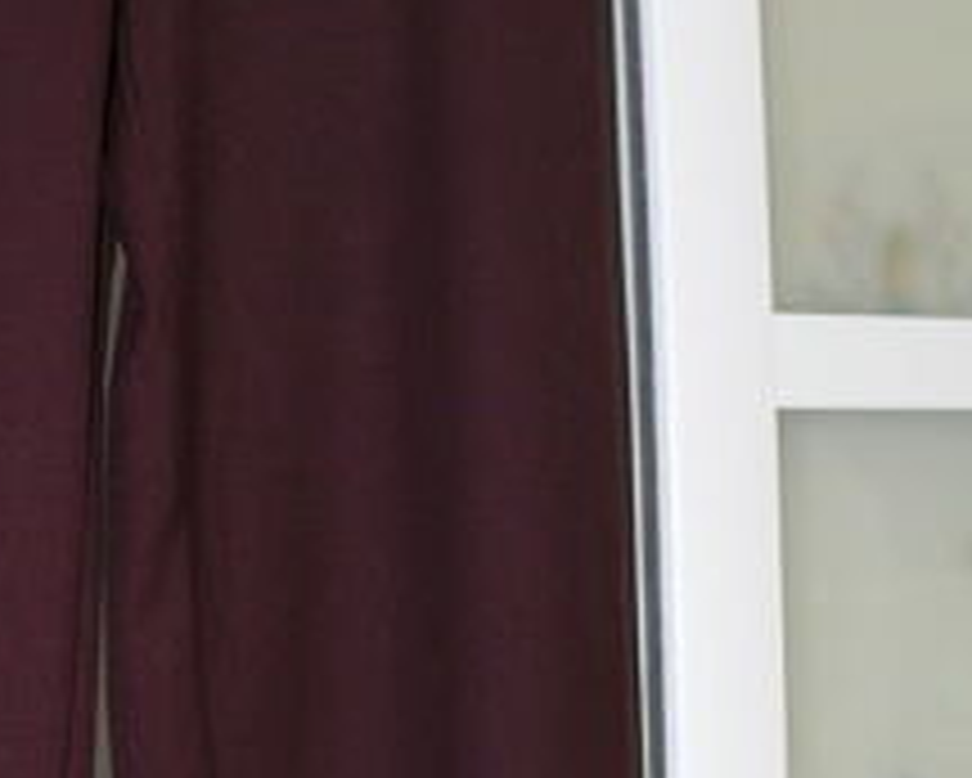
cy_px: 387
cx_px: 72
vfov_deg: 15.3
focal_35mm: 101
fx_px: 2907
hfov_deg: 18.6
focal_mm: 7.4
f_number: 2.8
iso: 100
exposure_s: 1/30
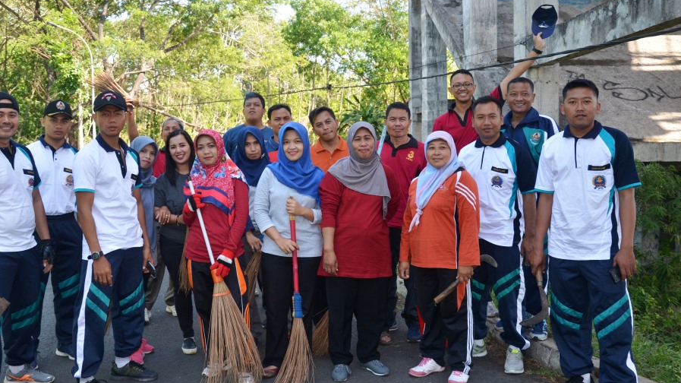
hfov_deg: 53.2
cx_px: 303
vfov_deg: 31.5
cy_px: 174
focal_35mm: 38
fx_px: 679
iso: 200
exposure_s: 1/250
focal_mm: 21
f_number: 4
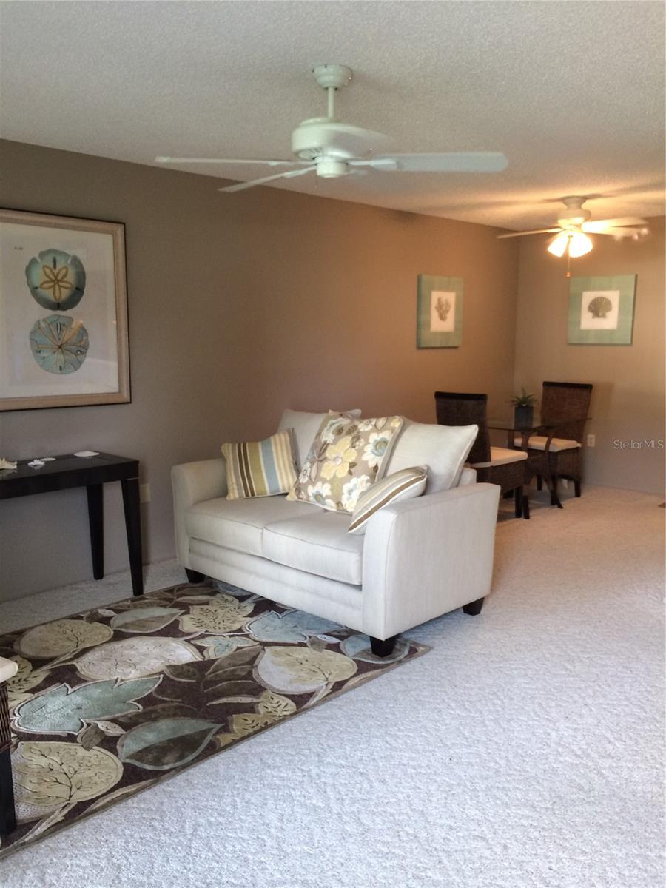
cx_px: 333
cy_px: 444
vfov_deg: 60.0
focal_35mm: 30
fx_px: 770
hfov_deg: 46.8
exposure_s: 1/30
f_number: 2.2
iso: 125
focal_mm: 4.12
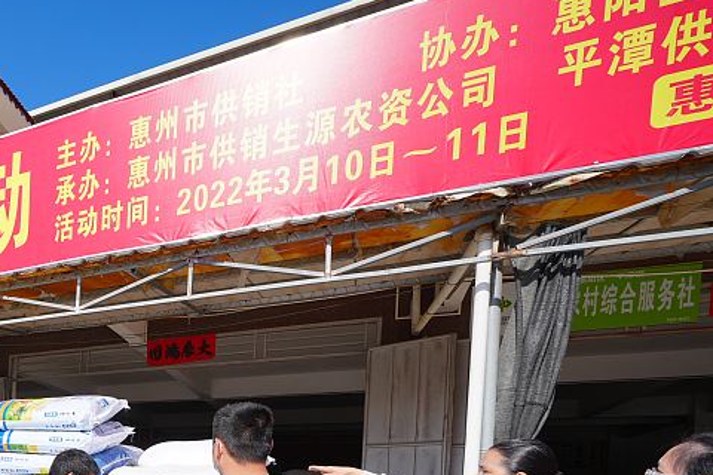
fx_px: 594
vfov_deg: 37.5
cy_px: 505
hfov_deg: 48.9
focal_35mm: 30
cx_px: -22
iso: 100
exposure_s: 1/500
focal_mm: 12
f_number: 5.6
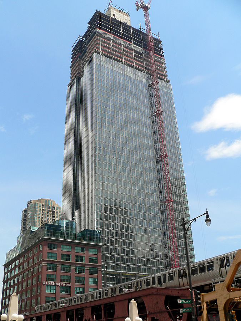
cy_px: 160
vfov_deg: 51.4
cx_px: 120
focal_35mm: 36
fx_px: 334
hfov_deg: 39.7
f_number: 4
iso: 80
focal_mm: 6
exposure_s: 1/640
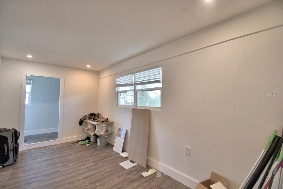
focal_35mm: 15
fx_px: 118
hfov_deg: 100.4
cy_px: 94
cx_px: 142
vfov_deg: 77.3
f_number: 4.5
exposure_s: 1/60
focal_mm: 10
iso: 400
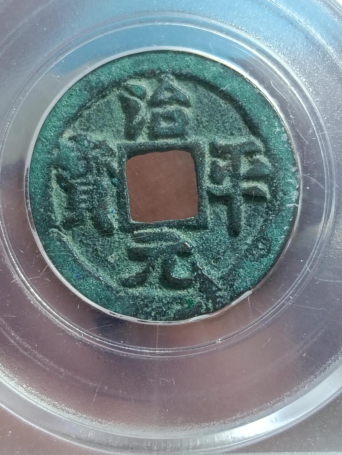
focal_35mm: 70
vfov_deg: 27.7
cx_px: 171
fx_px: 920
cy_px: 228
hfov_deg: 21.1
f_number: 1.8
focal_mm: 3.98
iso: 320
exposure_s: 1/33.3
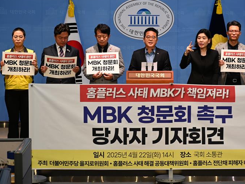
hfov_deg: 17.7
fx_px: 786
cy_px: 68
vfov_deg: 13.3
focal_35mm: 111
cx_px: 151
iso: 400
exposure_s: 1/125
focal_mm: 50
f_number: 4.5
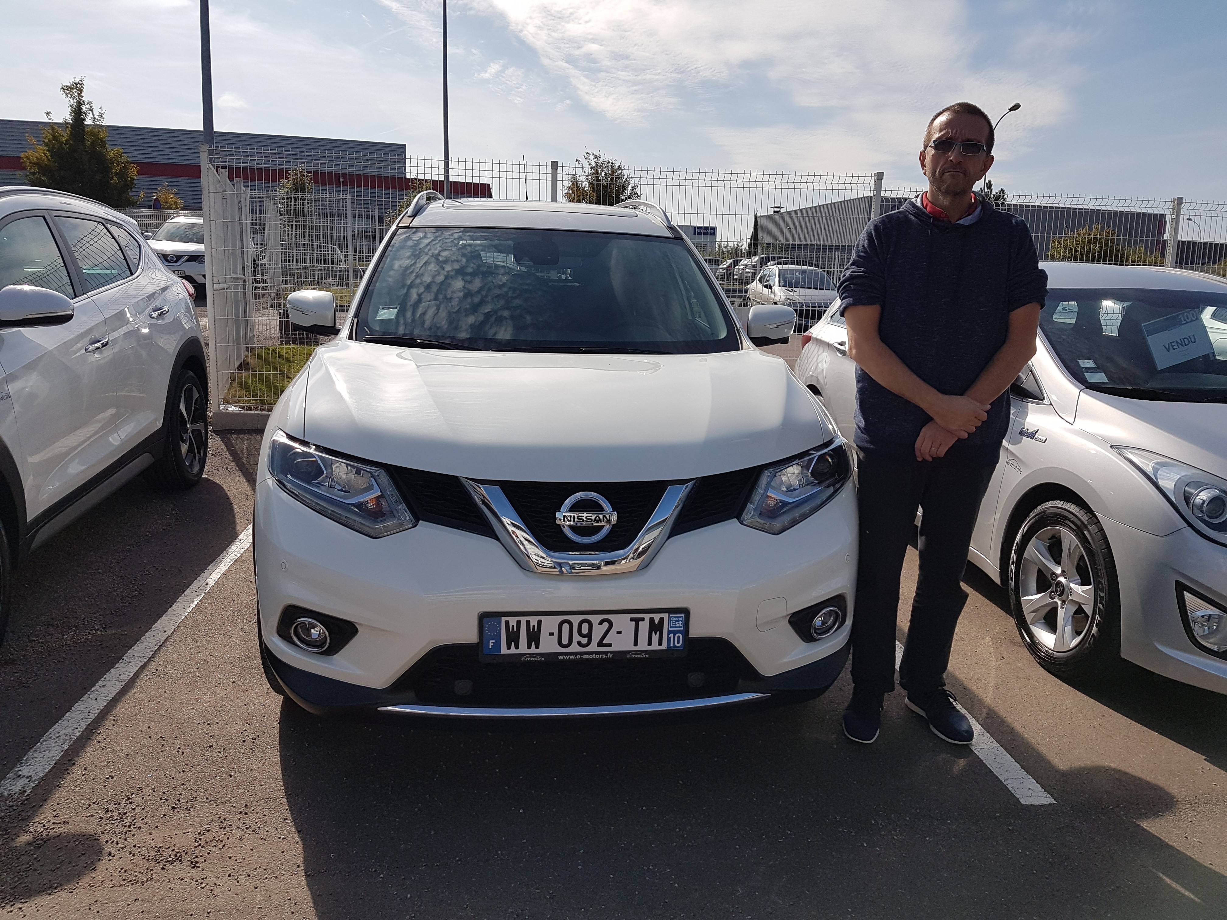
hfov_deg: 67.3
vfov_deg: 53.1
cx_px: 614
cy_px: 460
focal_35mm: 26
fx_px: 922
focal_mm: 4.2
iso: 40
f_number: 1.7
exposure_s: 1/3816
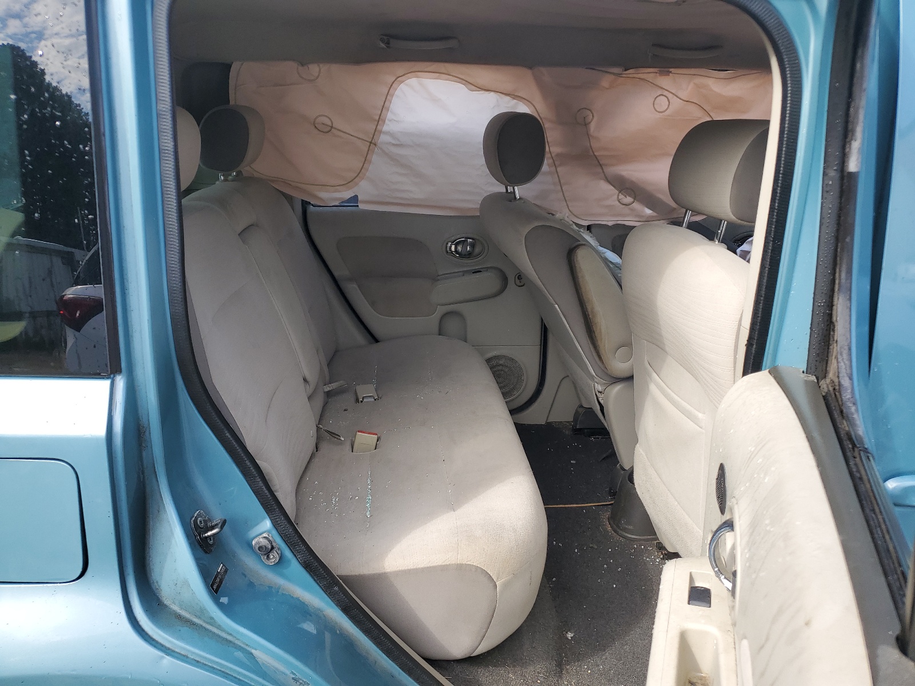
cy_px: 343
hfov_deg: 67.3
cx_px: 458
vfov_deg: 53.1
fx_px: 687
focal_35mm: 26
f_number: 1.5
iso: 50
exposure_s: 1/625
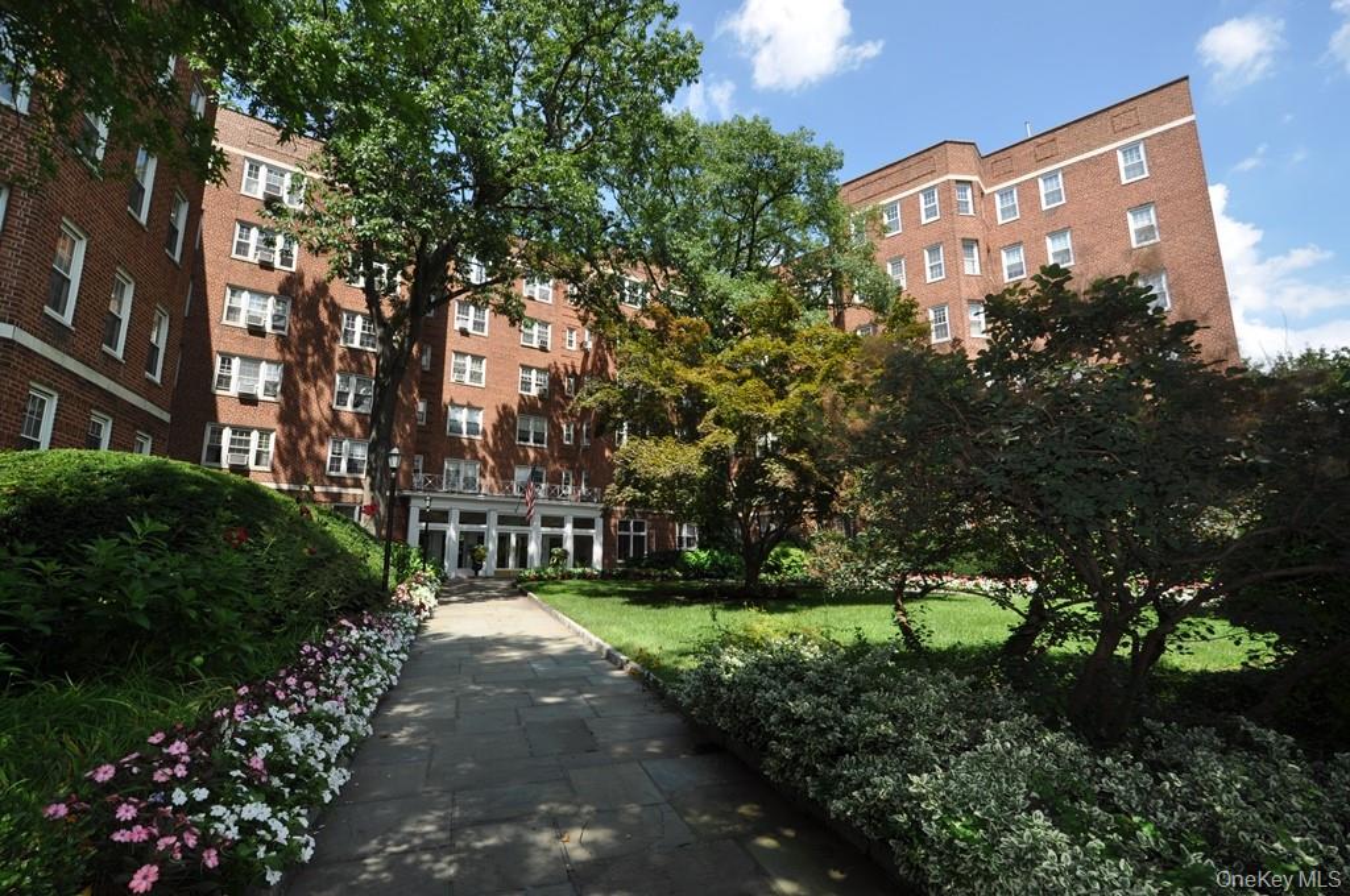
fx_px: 562
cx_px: 675
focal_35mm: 15
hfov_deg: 100.5
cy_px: 448
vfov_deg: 77.2
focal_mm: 10
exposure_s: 1/200
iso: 200
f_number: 7.1
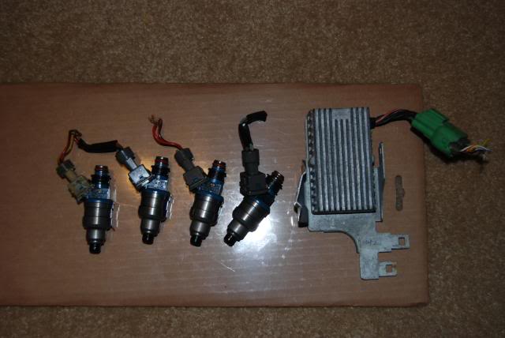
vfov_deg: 28.1
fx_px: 674
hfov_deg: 41.1
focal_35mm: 48
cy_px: 169
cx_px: 252
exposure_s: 1/60
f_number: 4.5
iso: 200
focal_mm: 32
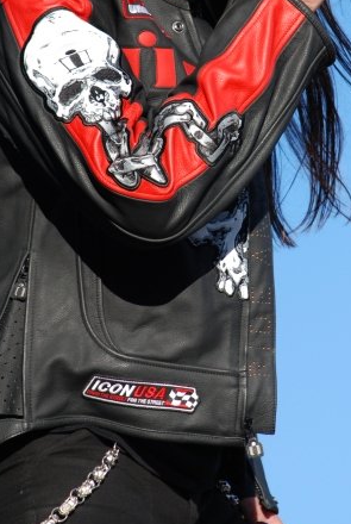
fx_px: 5184
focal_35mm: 356
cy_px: 126
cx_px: 228
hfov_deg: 3.9
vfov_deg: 5.8
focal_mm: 135
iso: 200
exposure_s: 1/400
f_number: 5.6
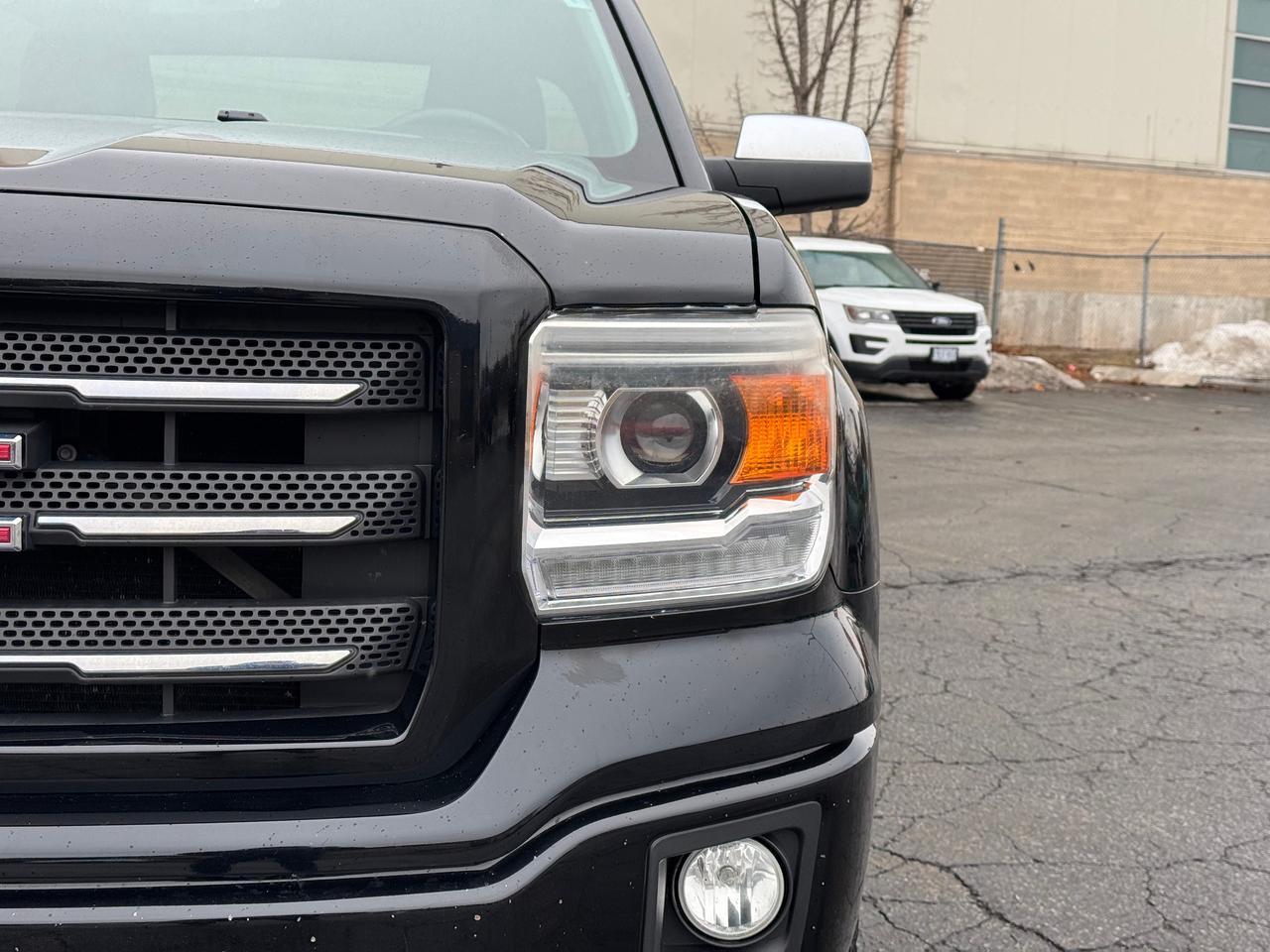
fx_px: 1761
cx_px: 635
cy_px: 476
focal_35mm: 48
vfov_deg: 30.3
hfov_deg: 39.7
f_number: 1.78
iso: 64
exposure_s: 1/664
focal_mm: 6.76
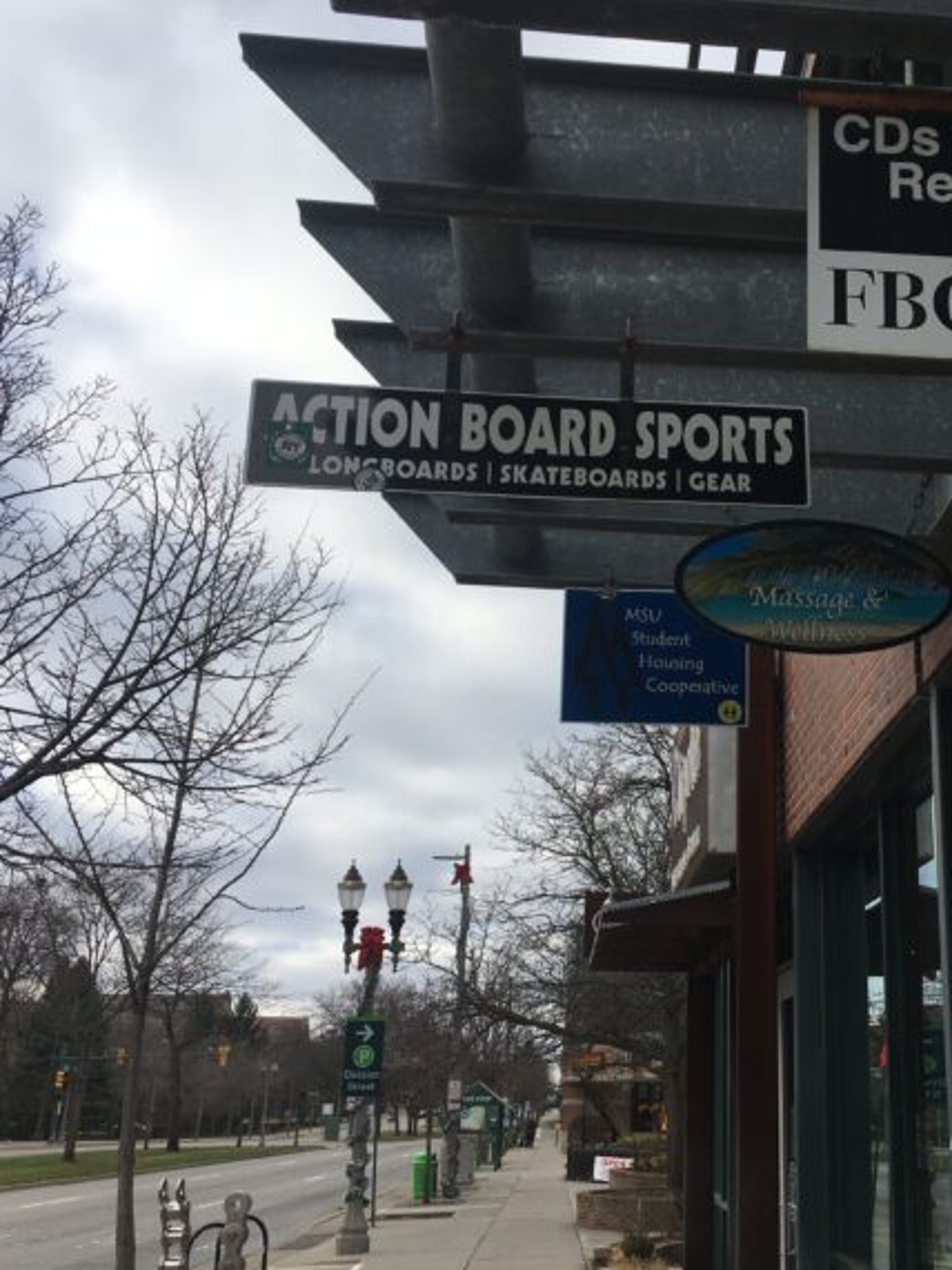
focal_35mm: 39
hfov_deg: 35.9
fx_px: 1431
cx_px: 723
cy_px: 638
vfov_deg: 47.9
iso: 25
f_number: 2.2
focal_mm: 4.15
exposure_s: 1/938
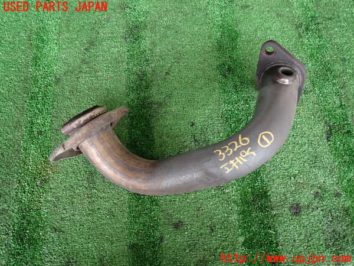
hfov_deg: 69.4
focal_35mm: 25
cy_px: 133
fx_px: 256
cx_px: 177
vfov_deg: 54.9
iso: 125
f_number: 2
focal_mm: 4.5
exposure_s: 1/60
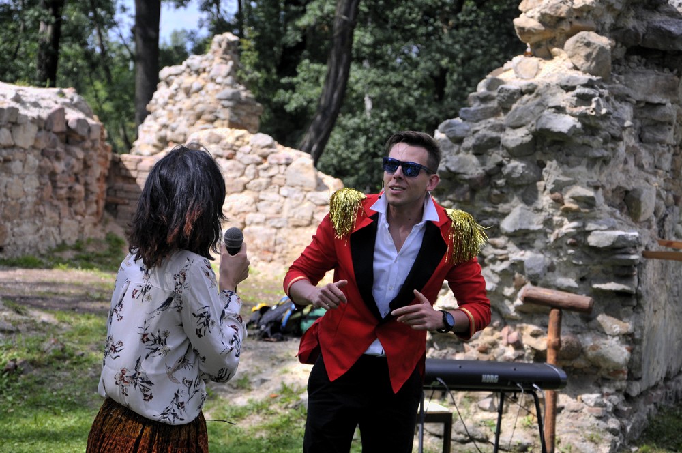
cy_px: 226
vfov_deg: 13.0
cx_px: 341
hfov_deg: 19.5
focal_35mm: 105
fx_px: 1987
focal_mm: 70
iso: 500
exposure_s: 1/1250
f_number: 5.3
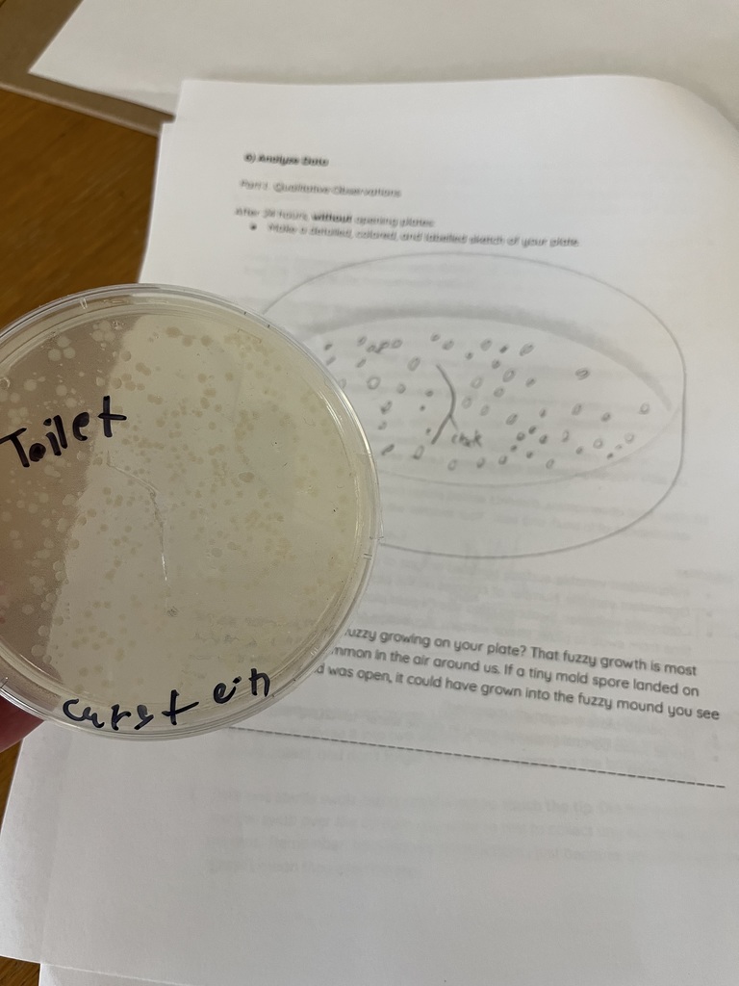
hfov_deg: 53.1
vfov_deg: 67.3
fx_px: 740
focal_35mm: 26
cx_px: 370
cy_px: 493
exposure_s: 1/60
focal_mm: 5.1
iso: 200
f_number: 1.6
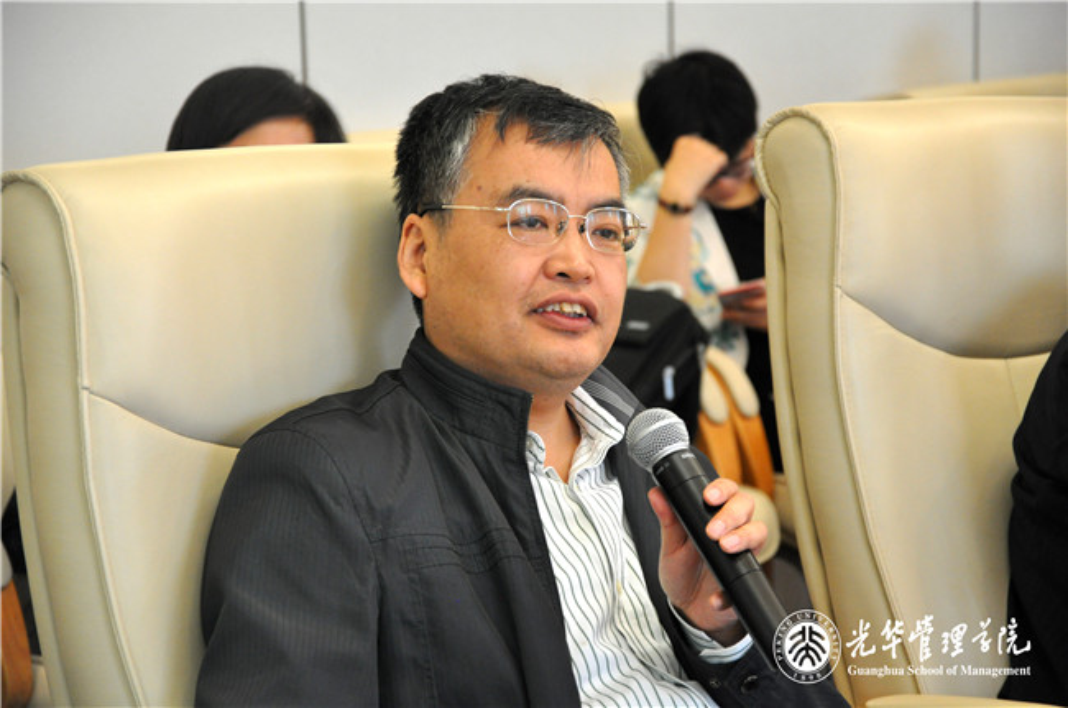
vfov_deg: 9.9
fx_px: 4087
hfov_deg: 14.9
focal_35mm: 138
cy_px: 354
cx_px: 534
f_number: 5.6
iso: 1250
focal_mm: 92
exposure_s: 1/30
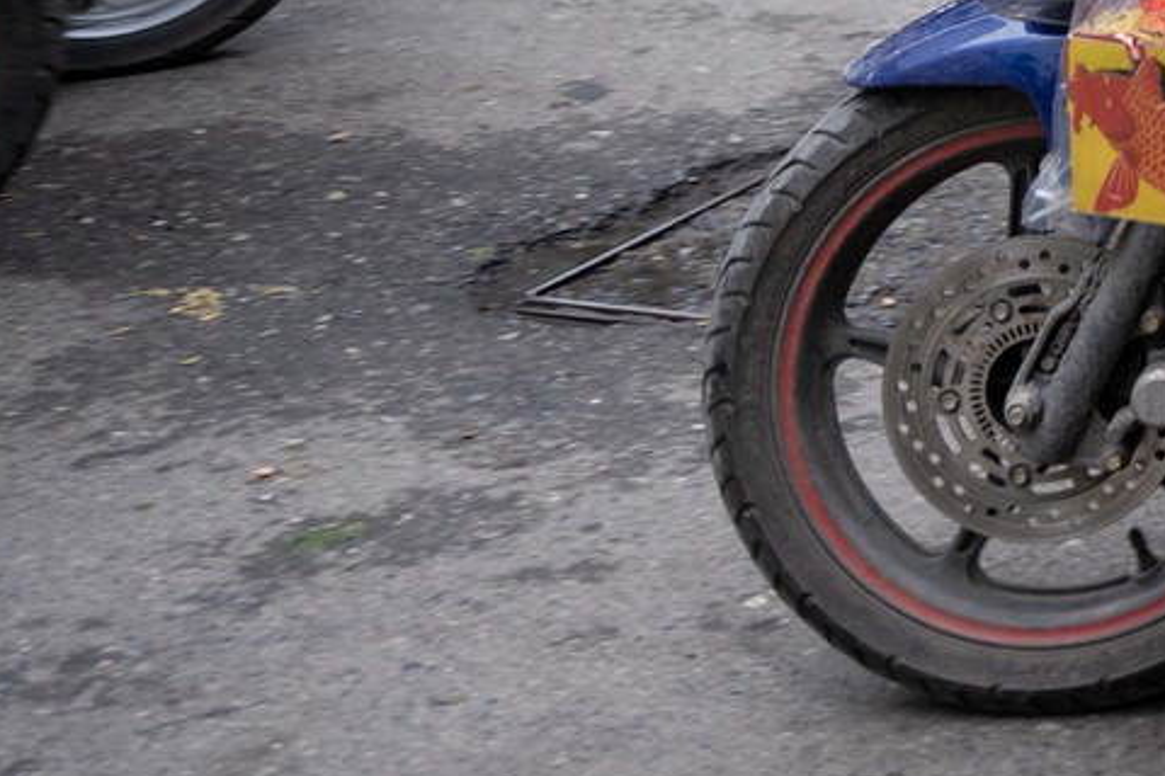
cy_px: -775
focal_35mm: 100
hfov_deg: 16.4
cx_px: 2206
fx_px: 3236
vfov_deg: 12.1
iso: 800
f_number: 2.8
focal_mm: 24
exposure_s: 1/200
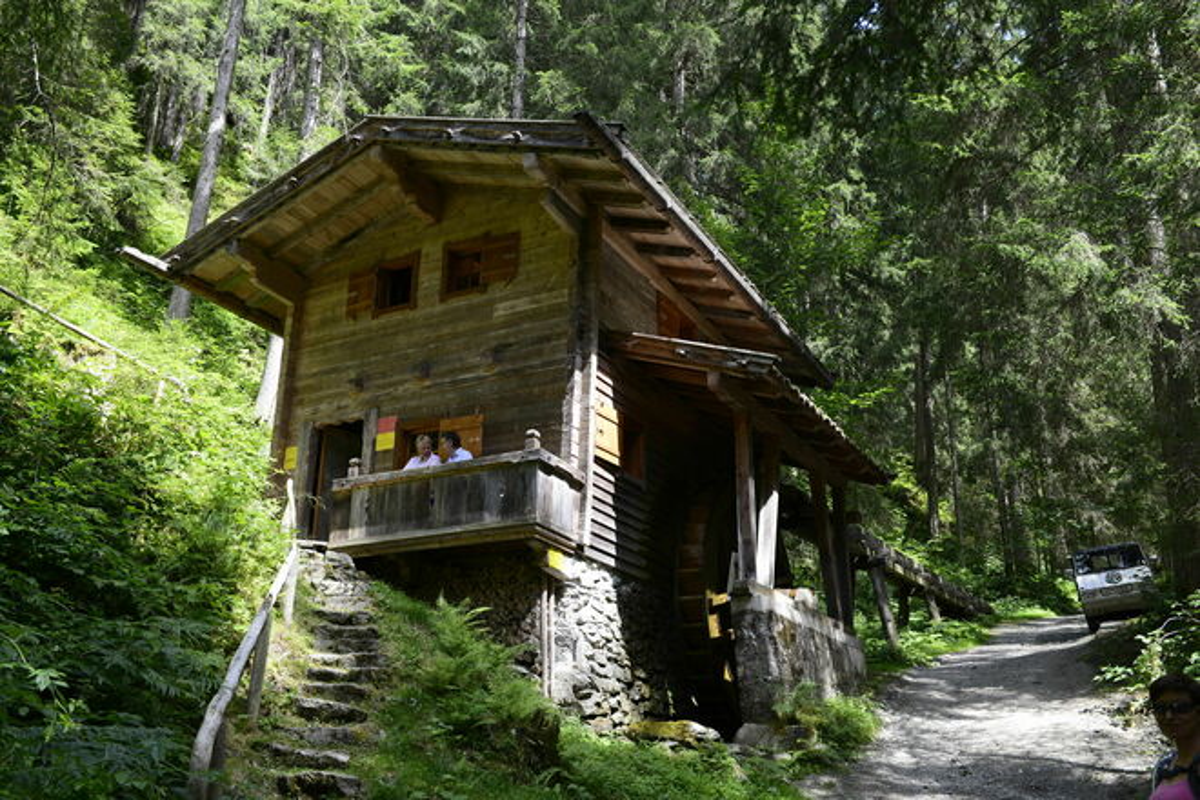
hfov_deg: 55.8
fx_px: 1133
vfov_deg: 38.9
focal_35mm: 34
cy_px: 400
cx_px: 600
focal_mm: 34
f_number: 5.6
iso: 200
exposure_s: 1/125
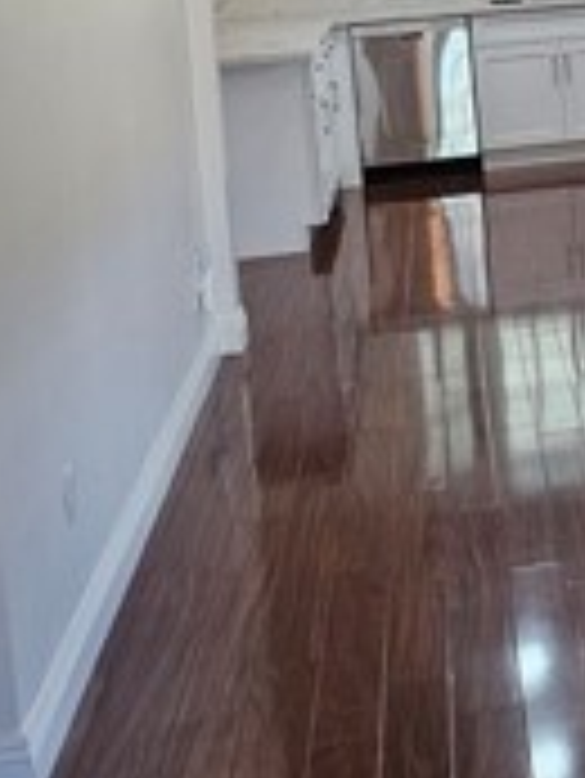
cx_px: 963
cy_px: -9
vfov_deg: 22.1
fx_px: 1913
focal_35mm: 85
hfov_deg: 15.5
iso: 160
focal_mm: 6.3
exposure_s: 1/120
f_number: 1.7
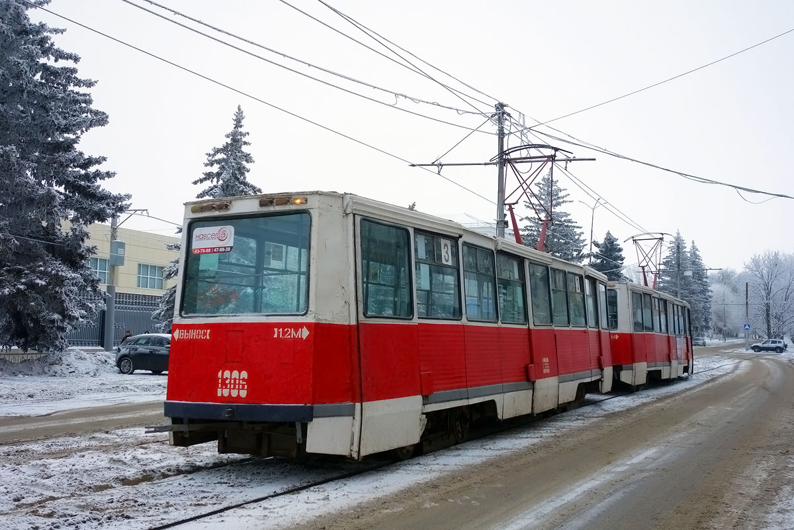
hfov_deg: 50.7
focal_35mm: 38
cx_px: 397
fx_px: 838
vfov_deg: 35.1
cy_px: 265
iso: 125
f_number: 2.8
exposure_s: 1/500
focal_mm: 14.23
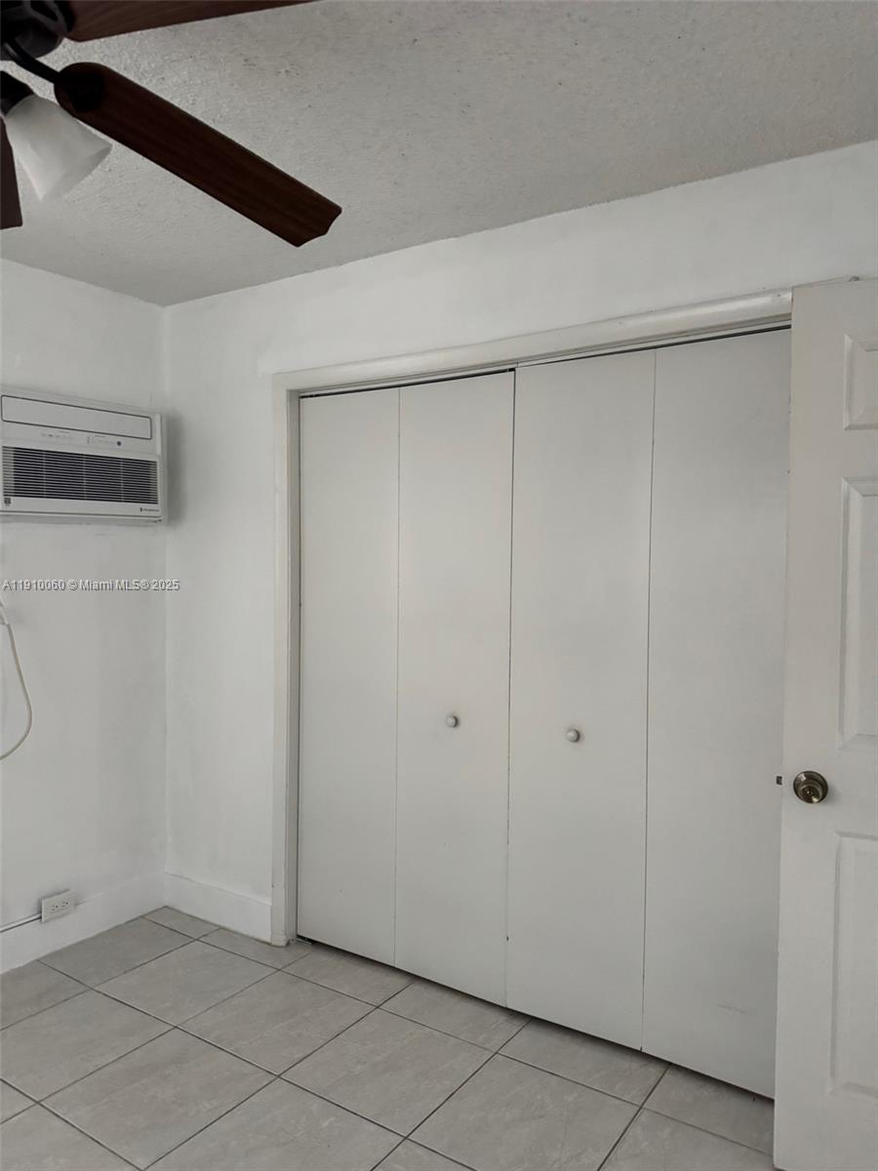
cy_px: 586
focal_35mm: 24
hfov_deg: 56.8
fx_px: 812
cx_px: 439
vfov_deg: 71.6
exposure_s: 1/60
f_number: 1.78
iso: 500
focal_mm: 6.76
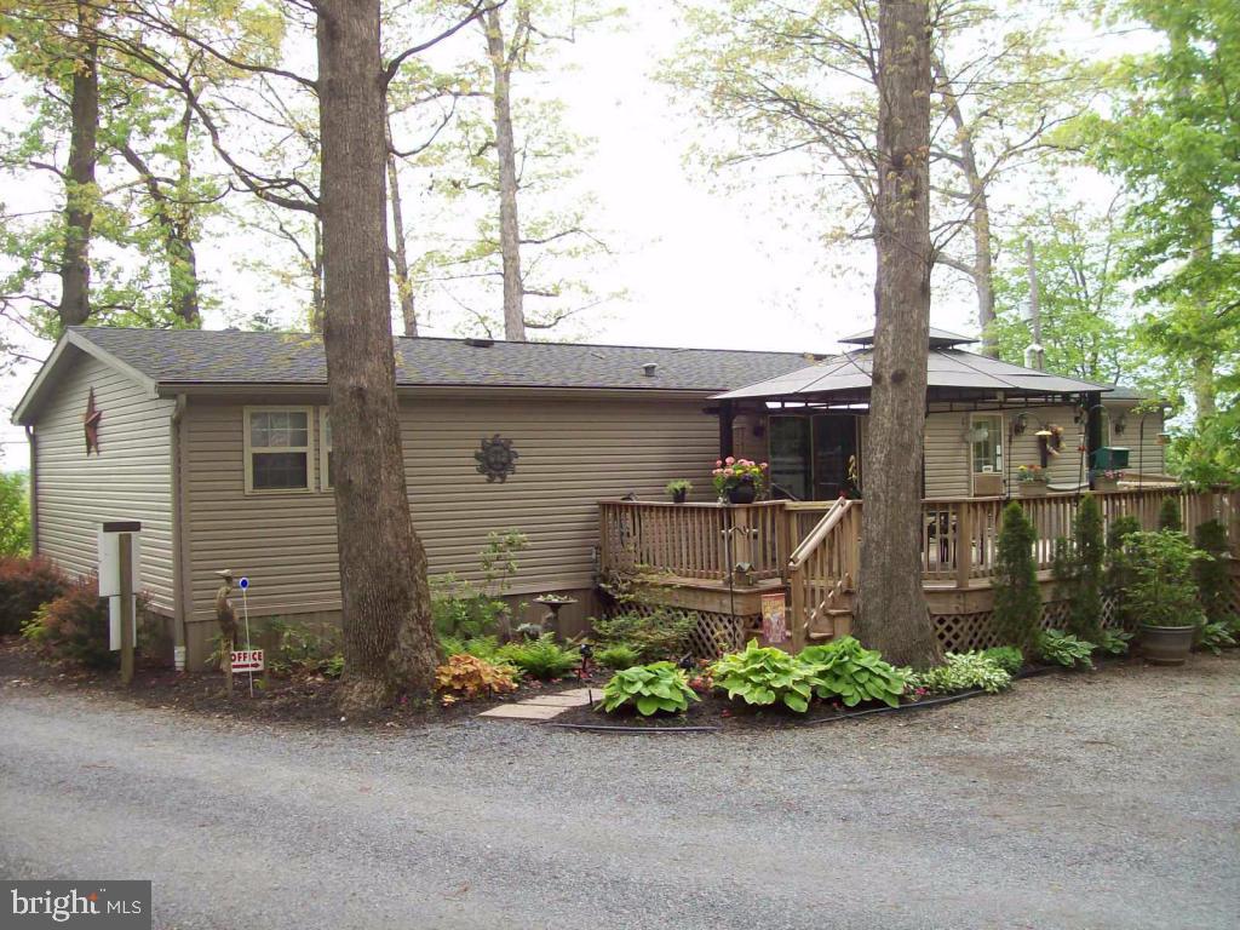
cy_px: 465
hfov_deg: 51.4
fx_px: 1290
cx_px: 620
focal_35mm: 36
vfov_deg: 39.7
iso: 80
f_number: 2.7
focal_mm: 6
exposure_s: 1/342
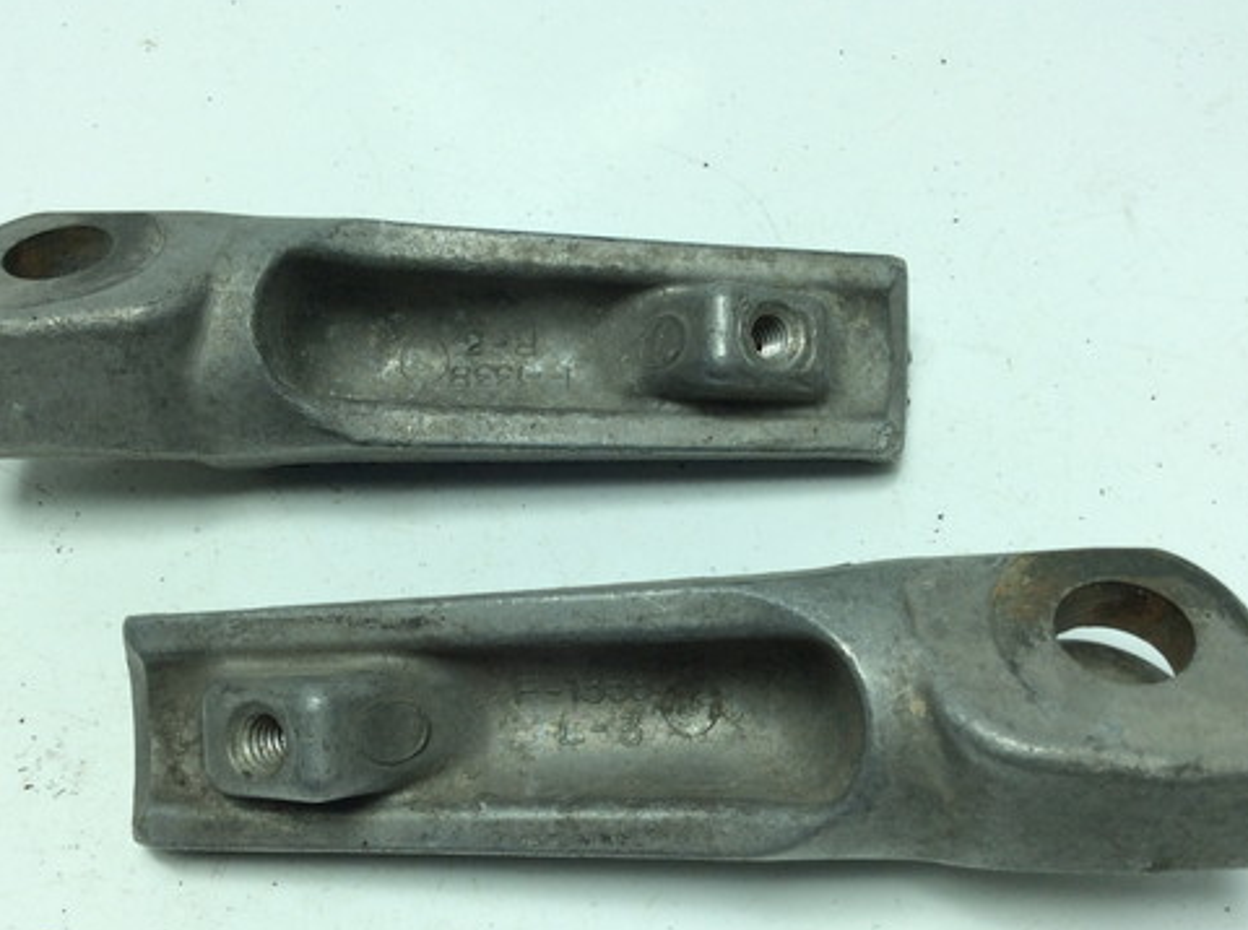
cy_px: 546
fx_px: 1439
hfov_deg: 46.8
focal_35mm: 40
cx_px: 569
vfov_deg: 35.7
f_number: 2.4
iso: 32
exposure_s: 1/392
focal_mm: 3.3
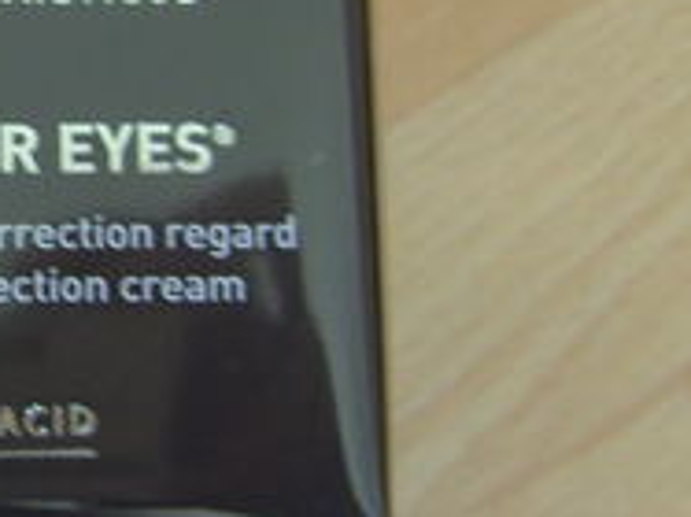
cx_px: -211
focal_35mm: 119
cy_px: 81
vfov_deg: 12.4
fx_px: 2374
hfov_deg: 15.7
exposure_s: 1/17
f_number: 2.8
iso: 100
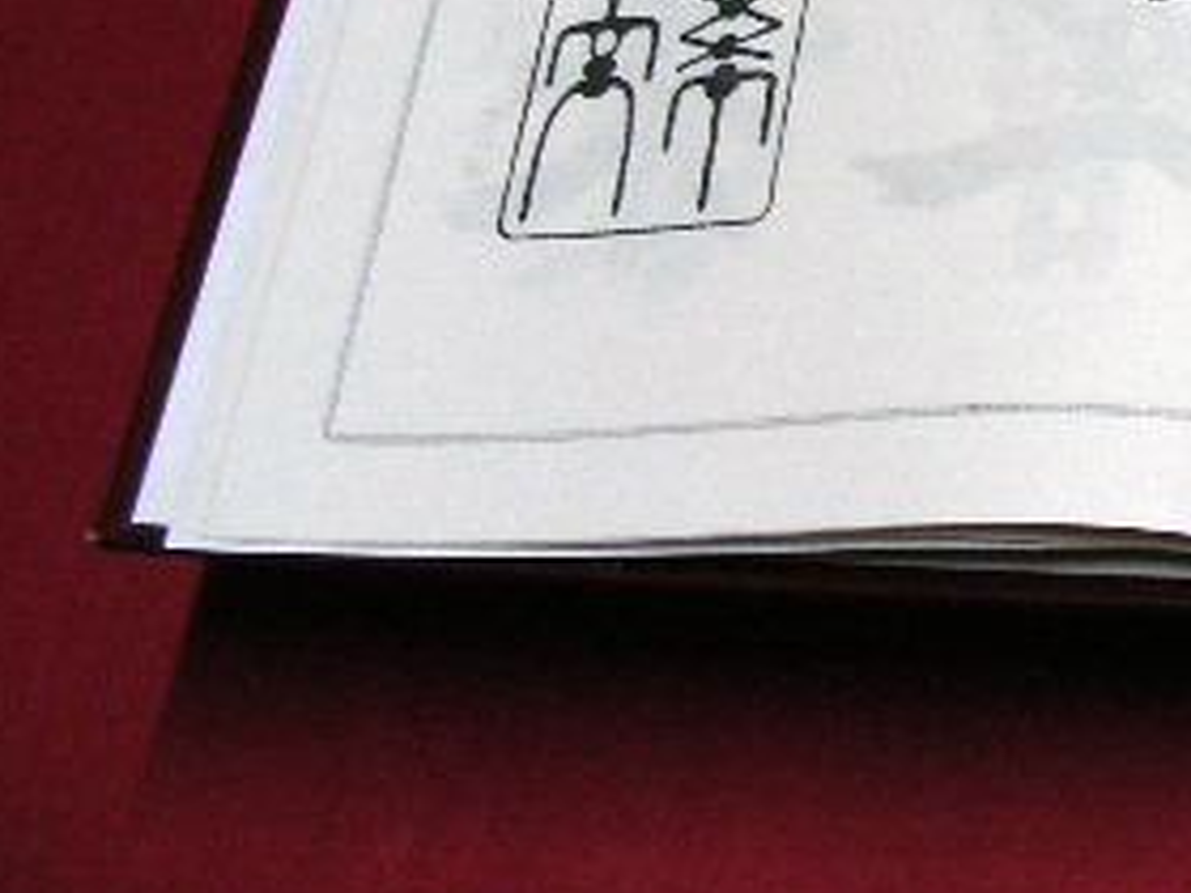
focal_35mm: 87
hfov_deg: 21.3
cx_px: 1331
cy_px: 64
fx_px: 2993
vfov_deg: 16.7
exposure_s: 1/12.7
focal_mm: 6.3
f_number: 3.5
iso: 200
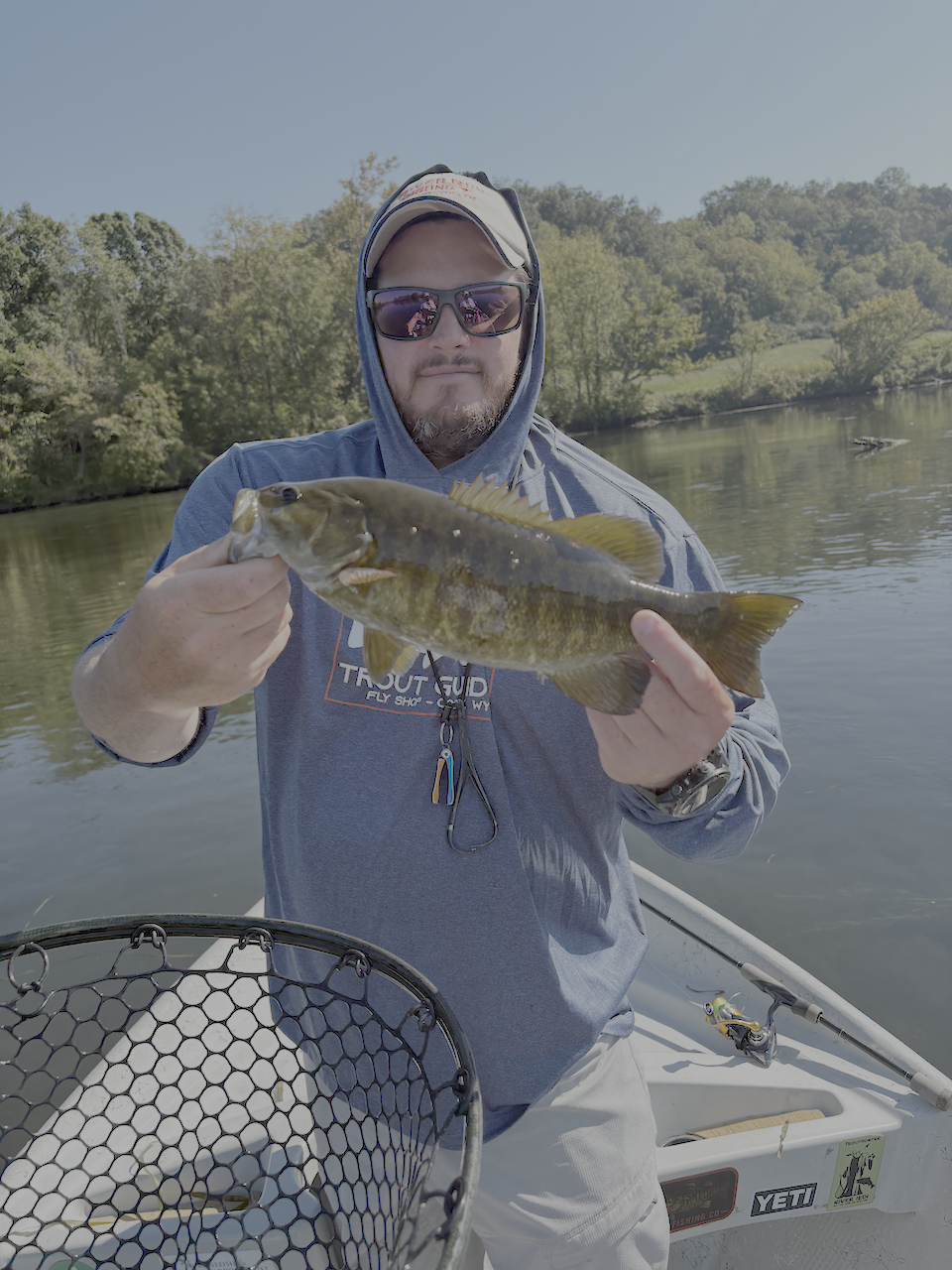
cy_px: 635
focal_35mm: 26
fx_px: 953
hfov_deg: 53.1
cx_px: 476
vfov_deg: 67.3
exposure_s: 1/1799
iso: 64
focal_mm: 5.96
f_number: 1.6
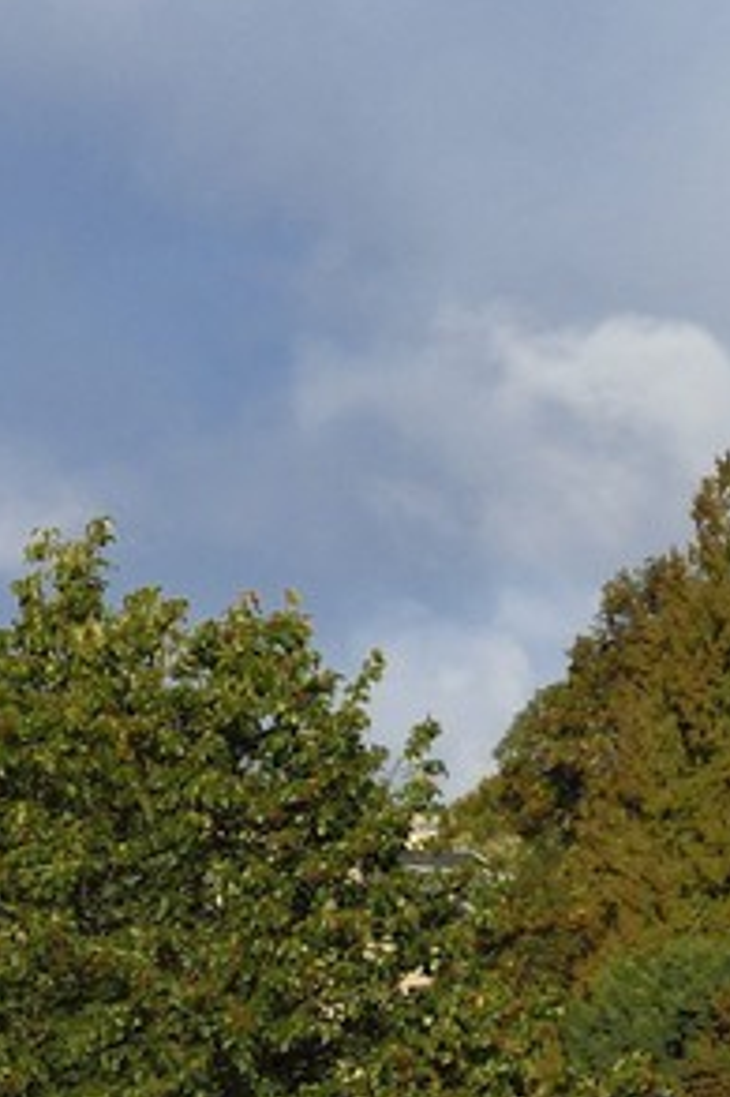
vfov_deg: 7.2
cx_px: 2774
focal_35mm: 284
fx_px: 8648
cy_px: 0
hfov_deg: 4.5
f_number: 11
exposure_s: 1/250
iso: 200
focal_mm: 52
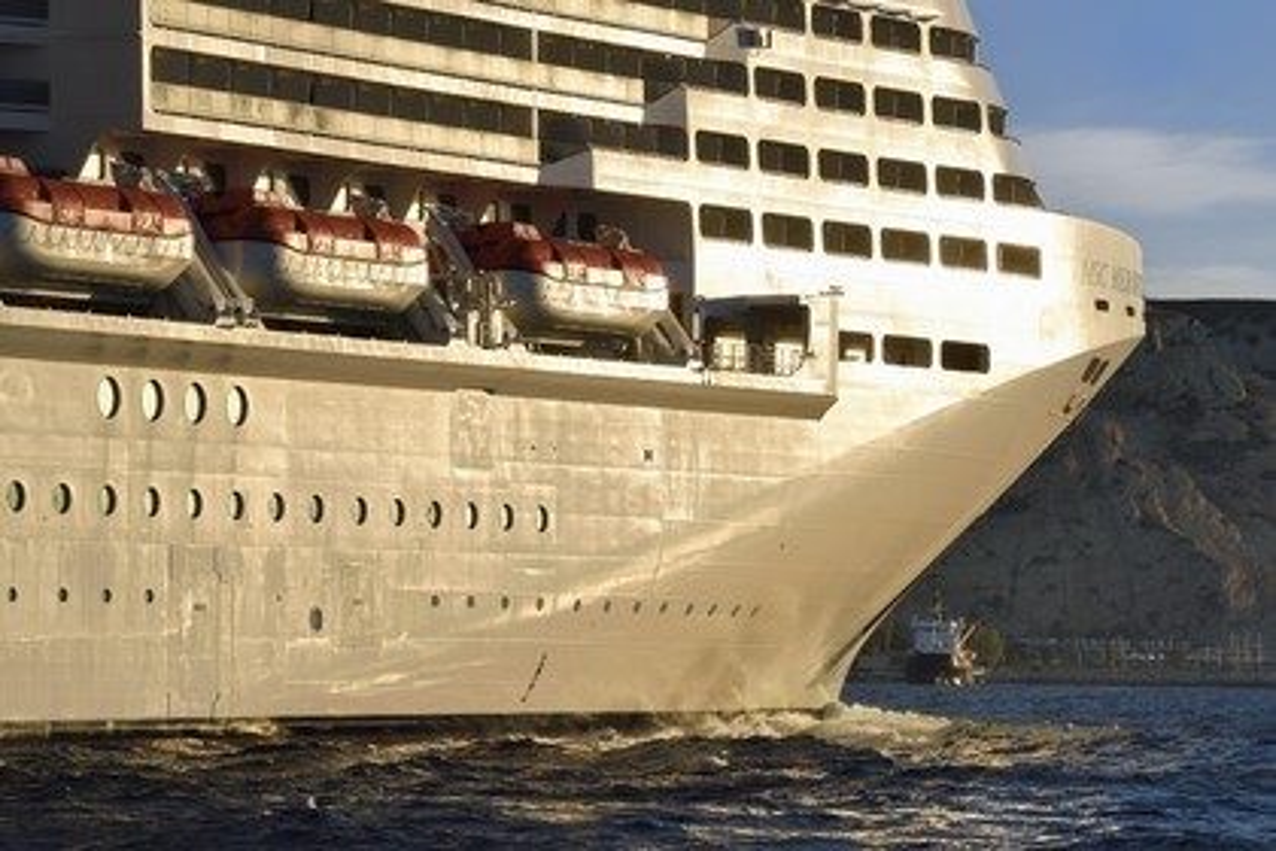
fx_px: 7088
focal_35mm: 200
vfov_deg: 6.9
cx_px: 638
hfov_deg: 10.3
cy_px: 426
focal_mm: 200
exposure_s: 1/640
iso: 320
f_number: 11
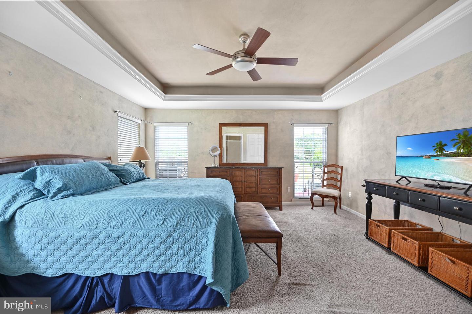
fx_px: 183
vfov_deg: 81.1
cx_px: 236
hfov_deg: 104.3
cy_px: 157
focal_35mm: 14
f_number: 5
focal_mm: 14
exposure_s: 1/25
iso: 250
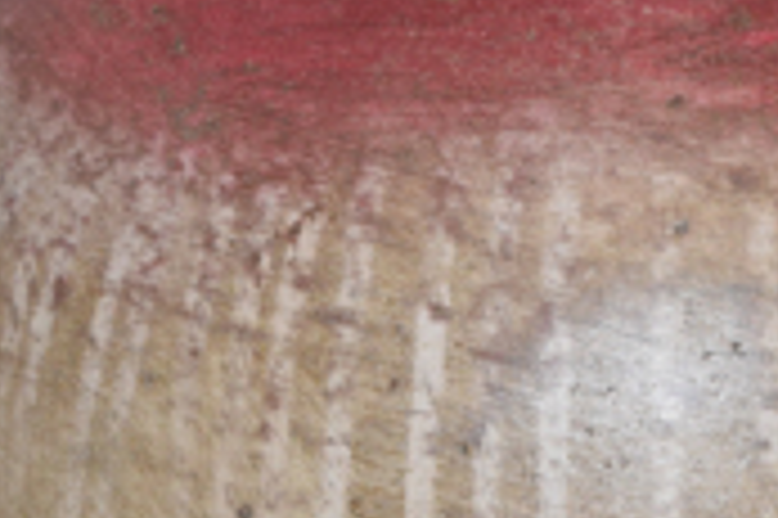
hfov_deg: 6.7
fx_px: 6603
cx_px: 693
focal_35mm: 306
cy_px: 736
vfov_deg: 4.5
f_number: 5.6
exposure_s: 1/125
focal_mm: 55
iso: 800
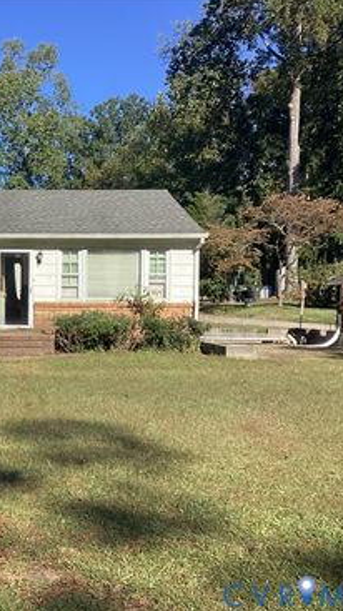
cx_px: -27
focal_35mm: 46
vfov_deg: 44.6
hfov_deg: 24.3
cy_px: 306
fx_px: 745
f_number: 2.4
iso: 25
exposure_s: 1/1045
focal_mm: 3.3
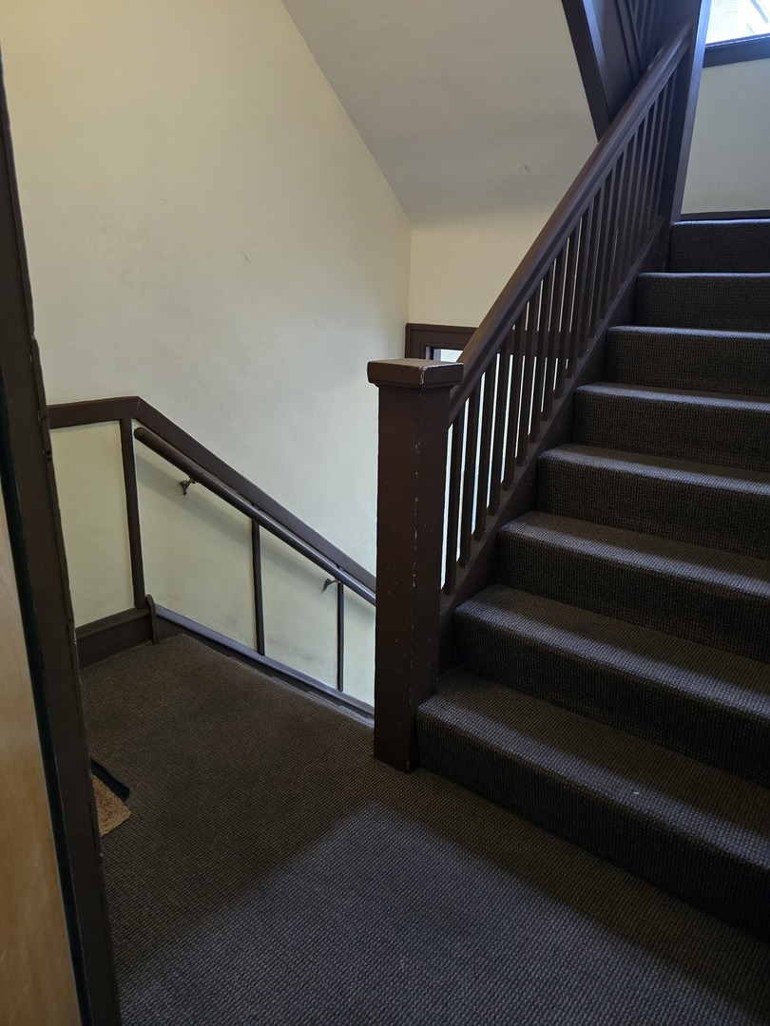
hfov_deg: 58.9
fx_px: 682
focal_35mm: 23
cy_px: 513
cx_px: 385
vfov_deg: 73.9
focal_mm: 6.3
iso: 1000
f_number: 1.7
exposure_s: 1/60
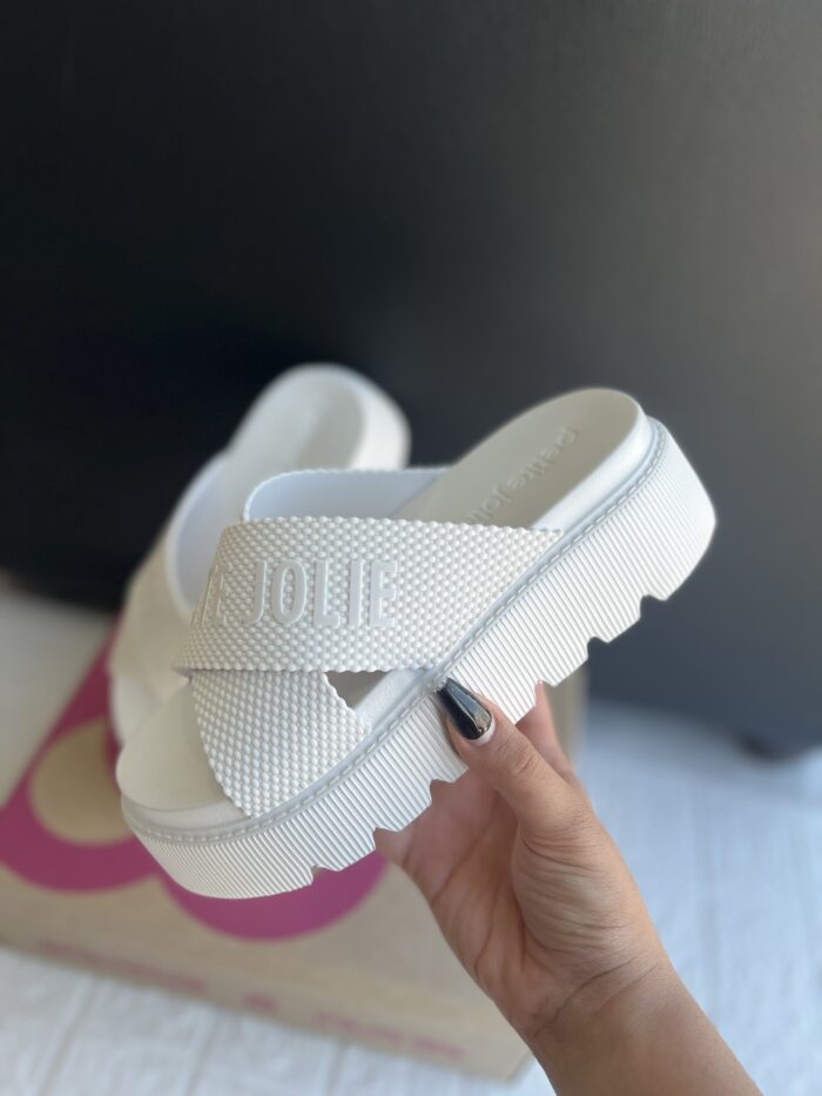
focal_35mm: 26
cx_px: 411
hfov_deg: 53.1
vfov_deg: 67.3
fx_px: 823
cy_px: 548
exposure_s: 1/122
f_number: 1.5
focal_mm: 5.7
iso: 32
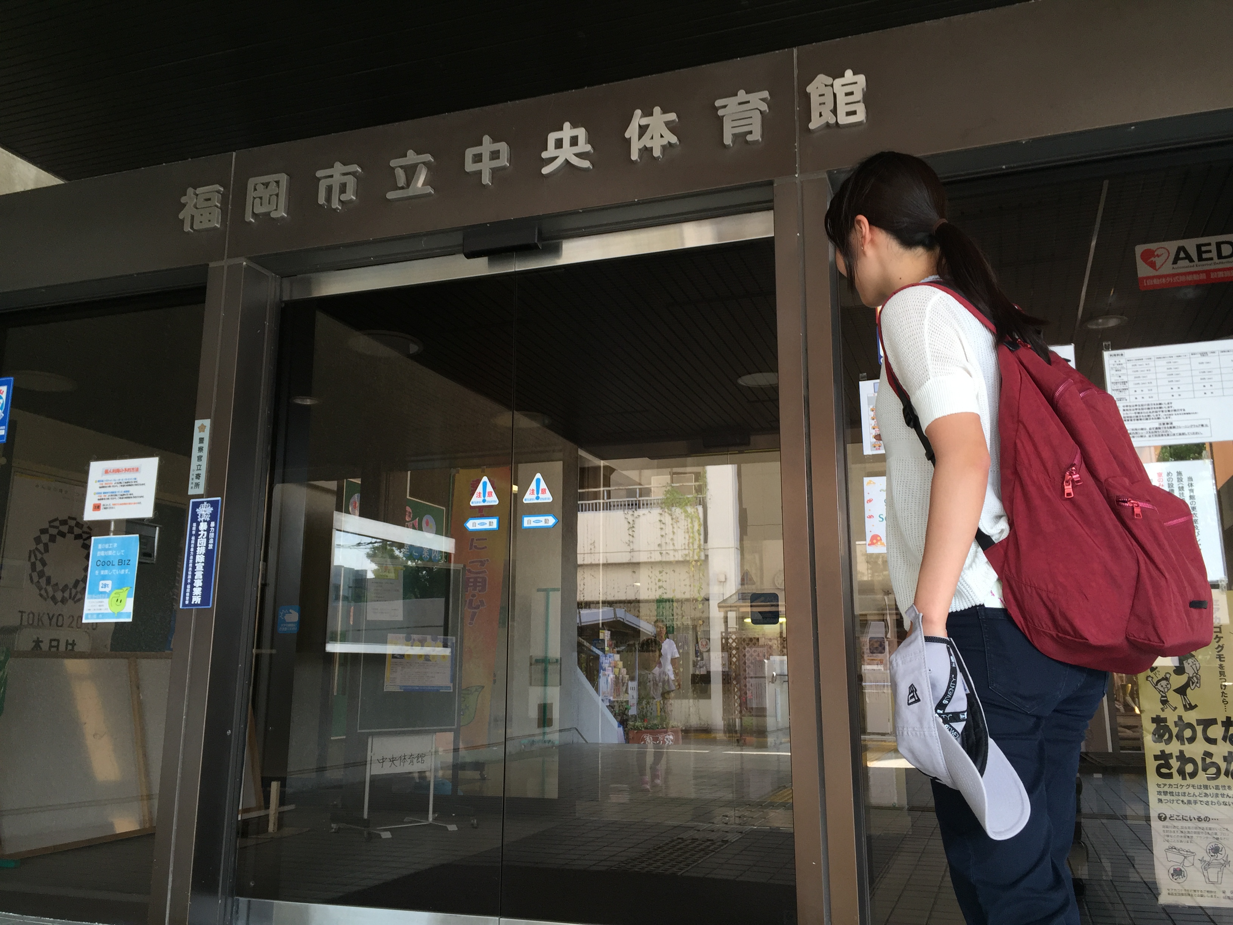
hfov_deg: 61.7
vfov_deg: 48.2
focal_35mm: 29
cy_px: 462
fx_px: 1033
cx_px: 616
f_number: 2.2
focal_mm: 4.15
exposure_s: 1/60
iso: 40
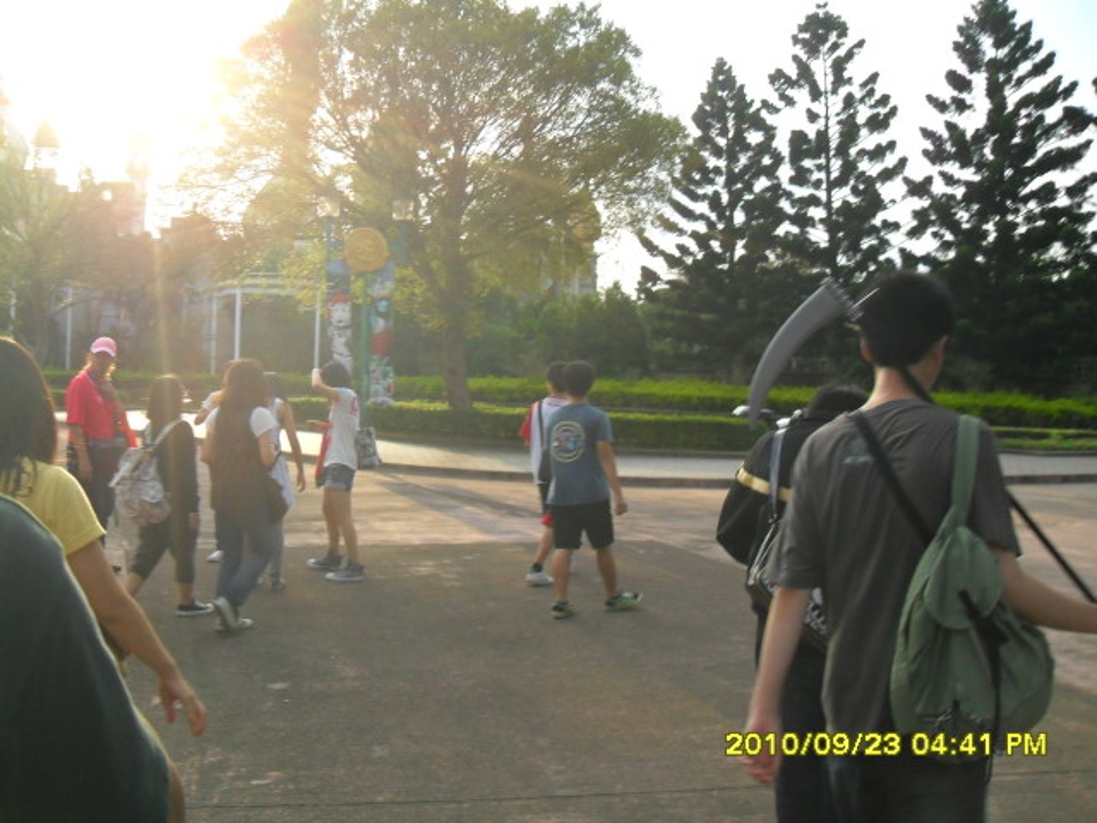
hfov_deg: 52.6
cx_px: 548
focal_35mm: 35
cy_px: 412
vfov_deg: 40.7
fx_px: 1109
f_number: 8.9
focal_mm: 6.2
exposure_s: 1/90
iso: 160
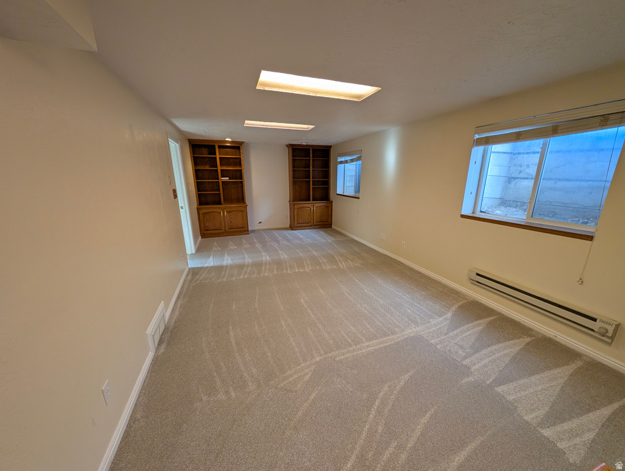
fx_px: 217
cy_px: 236
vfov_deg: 94.6
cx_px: 312
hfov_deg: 110.5
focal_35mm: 12
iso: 179
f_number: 1.95
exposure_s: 1/120
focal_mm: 2.23
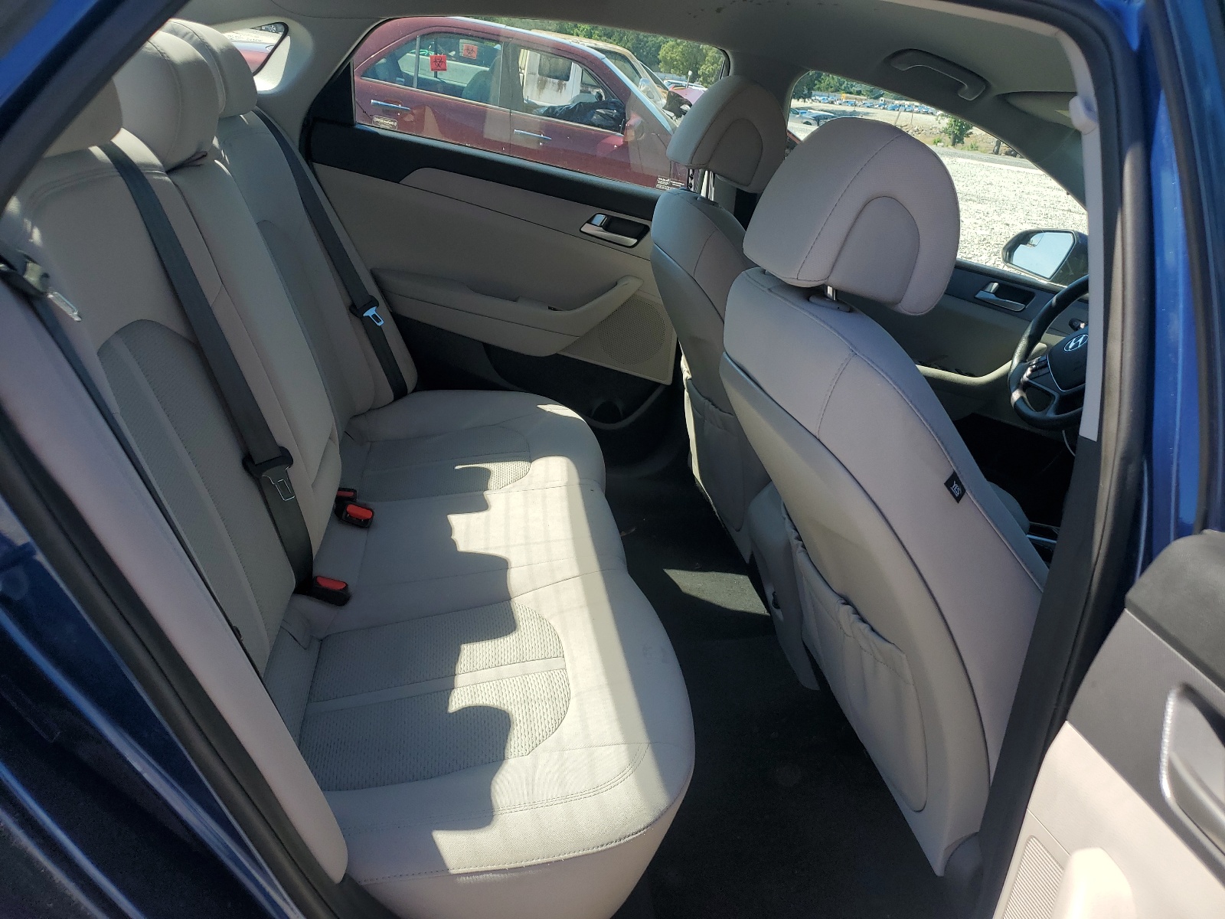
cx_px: 612
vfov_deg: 53.1
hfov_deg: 67.3
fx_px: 920
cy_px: 460
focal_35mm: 26
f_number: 1.5
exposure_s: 1/1250
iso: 50
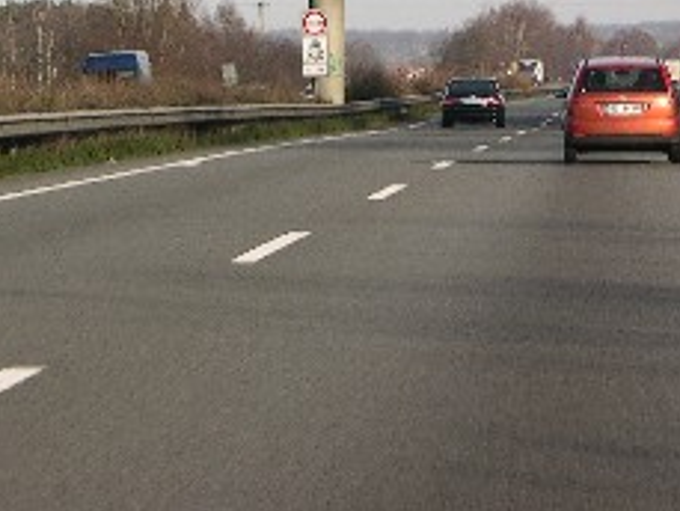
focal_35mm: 282
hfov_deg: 7.0
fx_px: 5543
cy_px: -113
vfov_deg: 5.3
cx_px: 367
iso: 50
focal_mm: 27.3
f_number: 5.8
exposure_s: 1/146
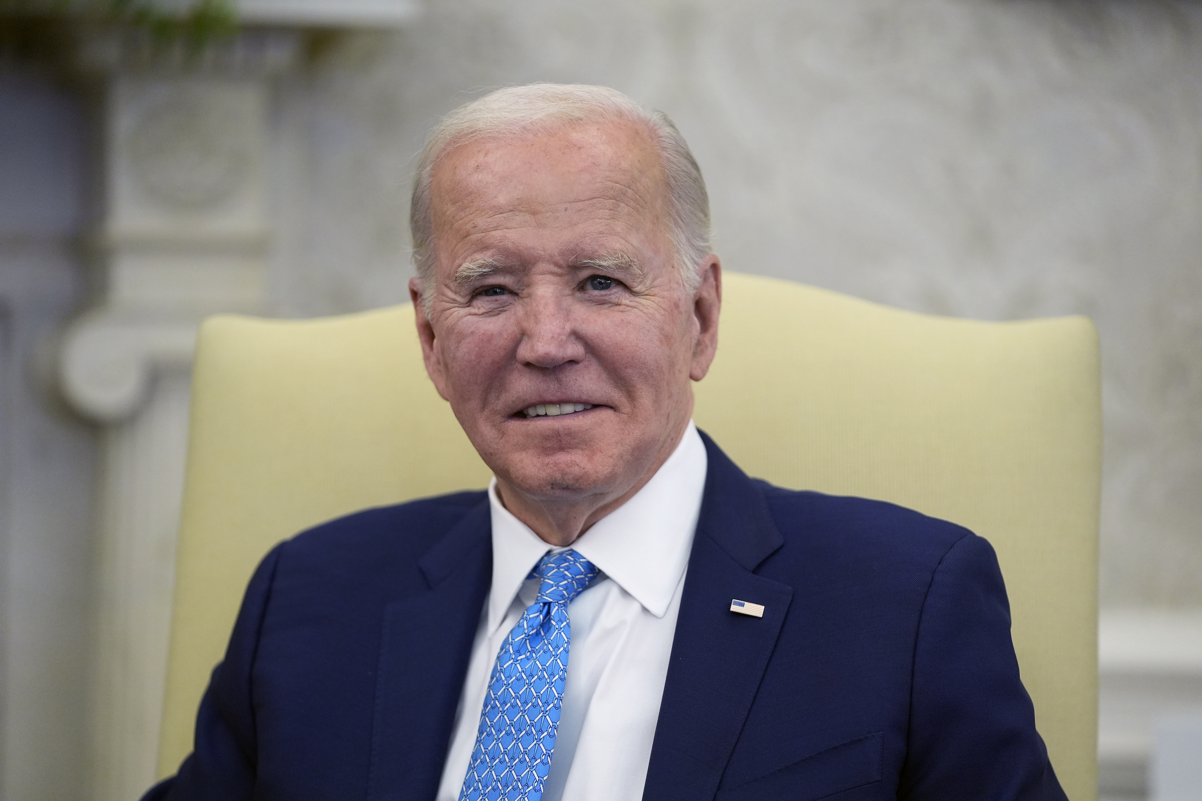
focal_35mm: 181
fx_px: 6043
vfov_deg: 7.6
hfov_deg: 11.4
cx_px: 601
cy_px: 400
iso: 2000
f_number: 2.8
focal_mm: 181
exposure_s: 1/500
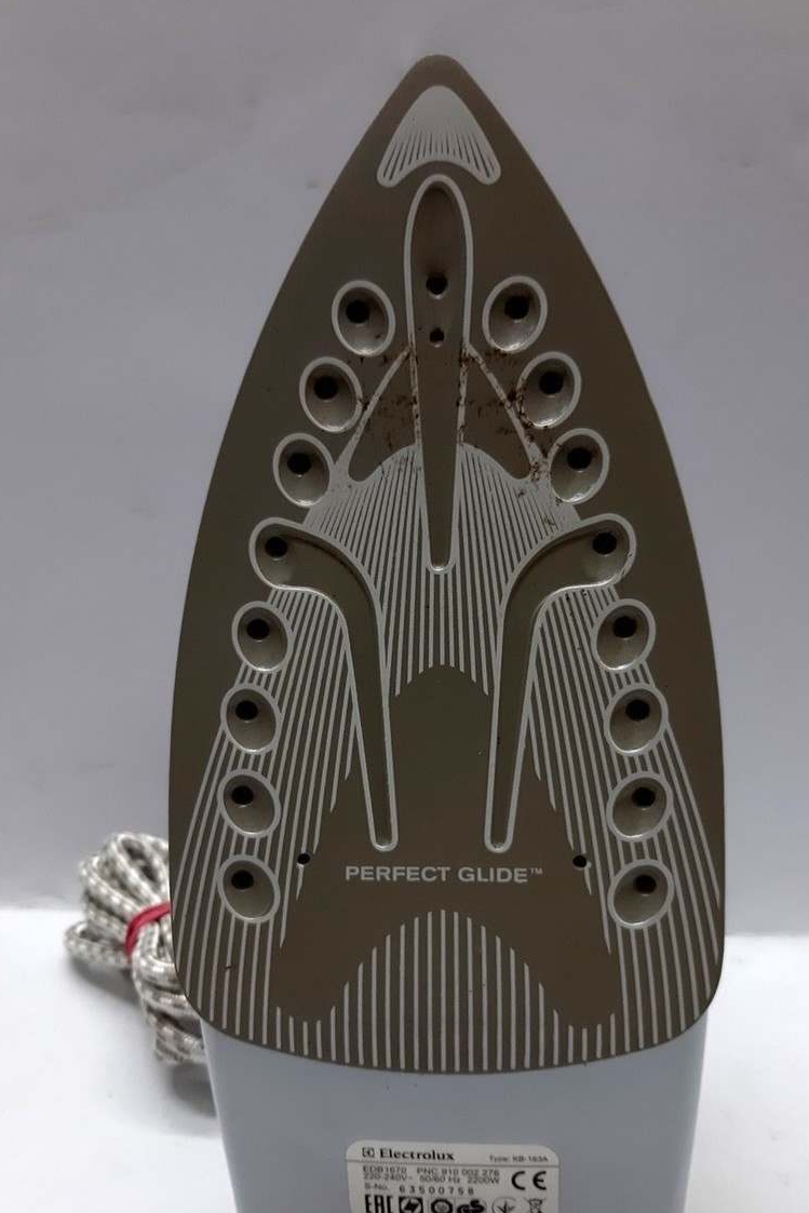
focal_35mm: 32
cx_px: 451
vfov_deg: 58.5
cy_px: 687
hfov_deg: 41.1
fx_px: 1078
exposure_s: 1/50
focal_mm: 3.93
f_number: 1.7
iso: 100
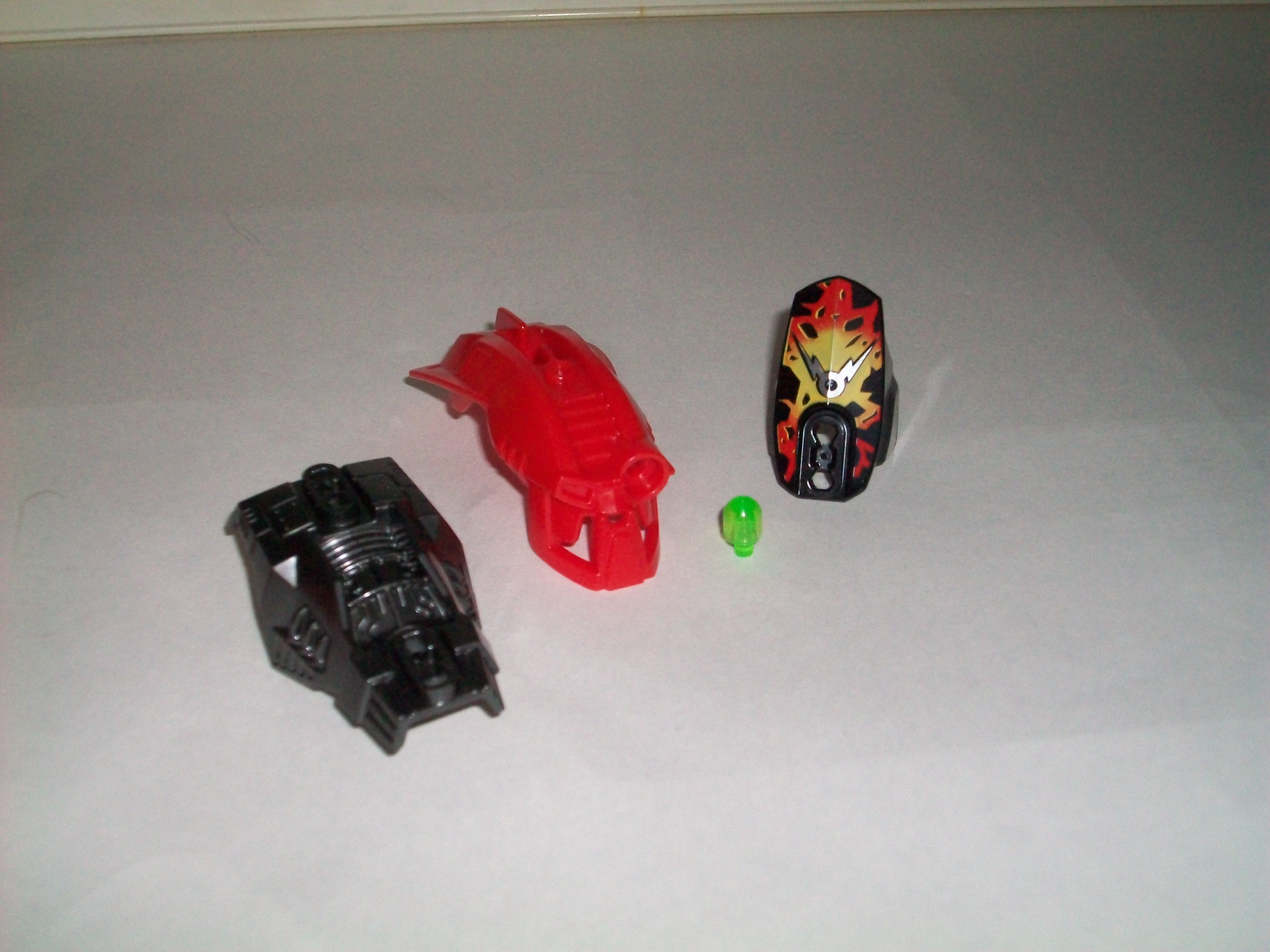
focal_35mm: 42
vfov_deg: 34.3
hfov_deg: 44.8
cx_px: 635
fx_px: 1541
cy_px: 476
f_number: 3.2
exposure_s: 1/160
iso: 200
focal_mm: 7.1
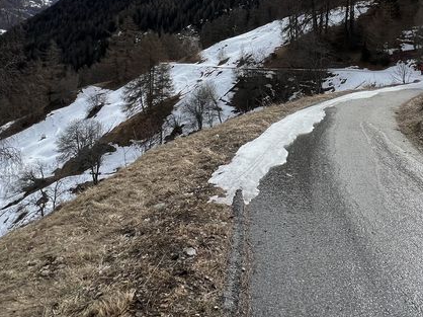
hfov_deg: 62.3
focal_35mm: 28
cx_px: 273
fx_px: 342
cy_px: 11
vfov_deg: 43.6
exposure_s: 1/2538
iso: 32
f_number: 1.8
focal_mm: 1.57
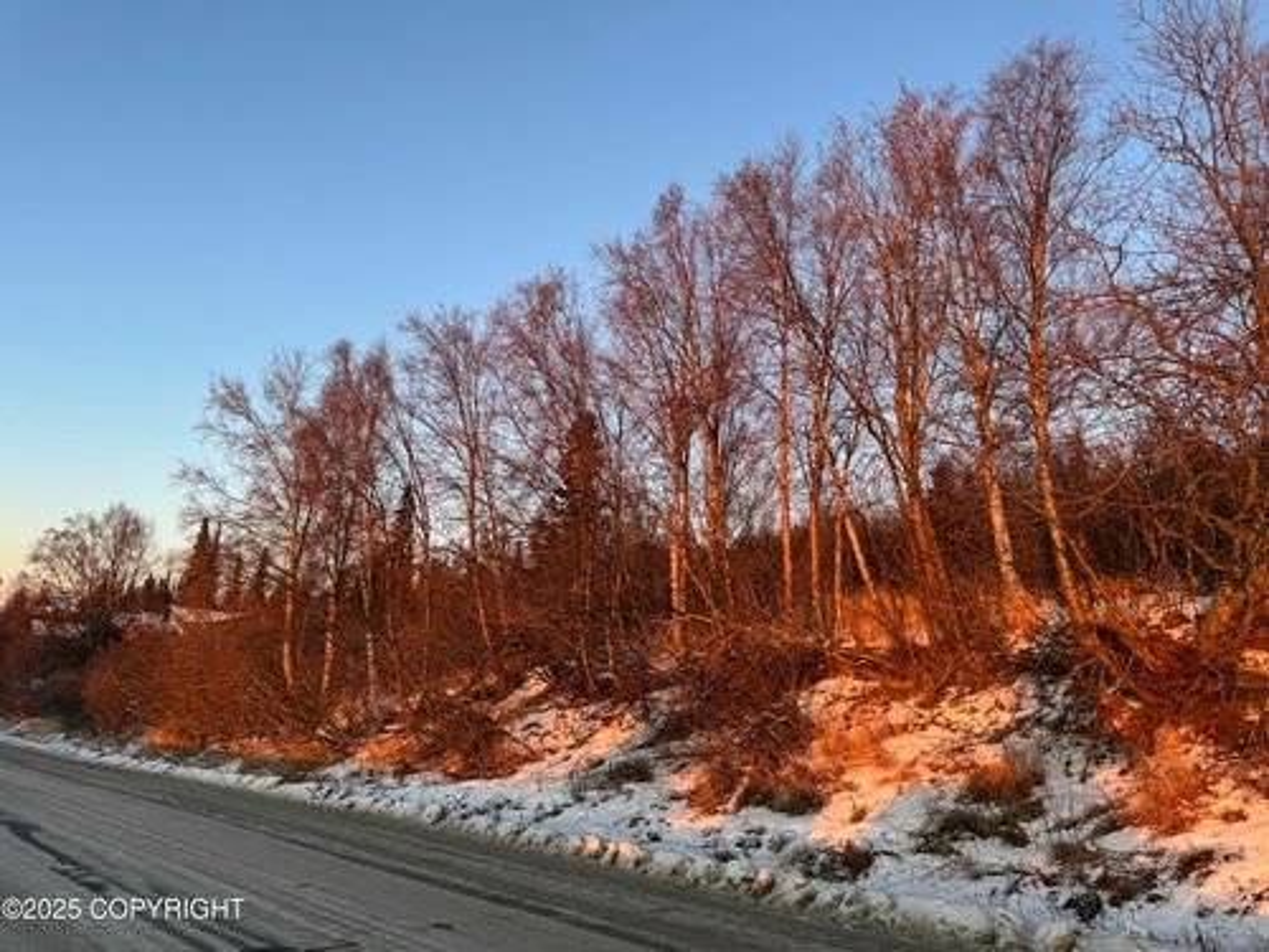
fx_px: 880
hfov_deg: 71.6
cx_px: 634
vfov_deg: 56.8
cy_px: 476
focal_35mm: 24
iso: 80
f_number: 1.78
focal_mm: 6.76
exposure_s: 1/301
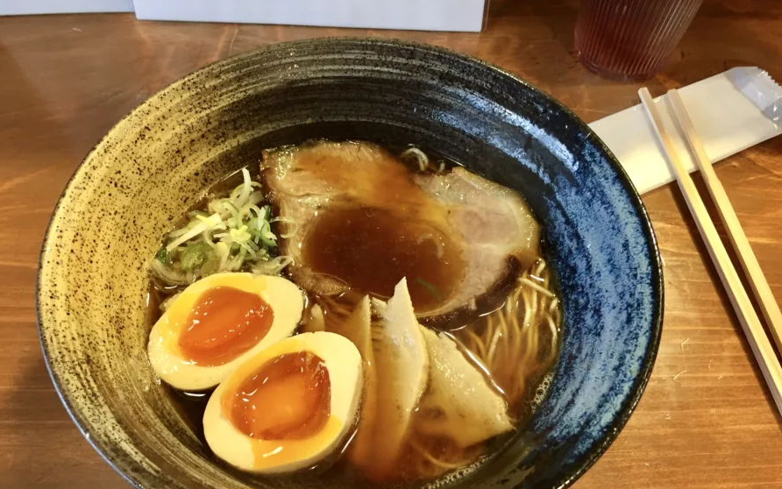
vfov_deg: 40.5
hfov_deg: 61.2
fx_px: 661
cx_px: 389
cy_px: 283
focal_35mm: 31
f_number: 2.2
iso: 125
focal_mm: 4.15
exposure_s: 1/30
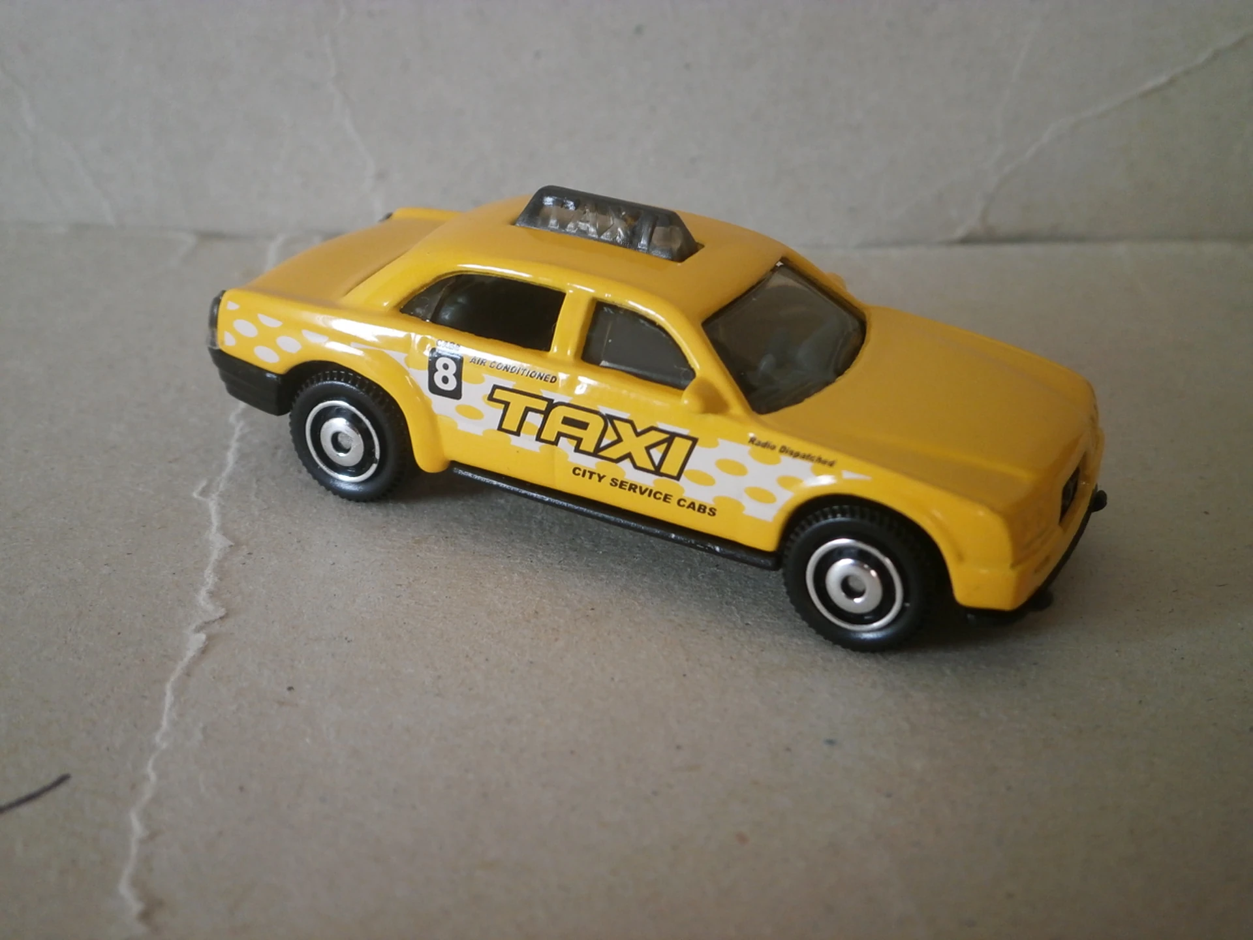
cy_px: 470
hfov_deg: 40.4
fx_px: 1701
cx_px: 626
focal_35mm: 47
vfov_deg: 30.9
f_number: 3.4
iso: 200
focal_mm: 8.3
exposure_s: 1/60
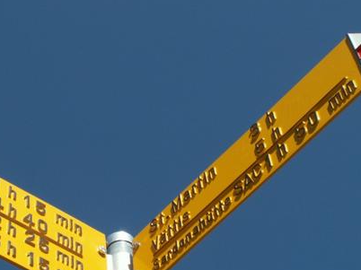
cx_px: 104
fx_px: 1063
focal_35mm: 102
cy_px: 169
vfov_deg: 14.5
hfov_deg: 19.2
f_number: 6.3
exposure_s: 1/200
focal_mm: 10.74
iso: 50
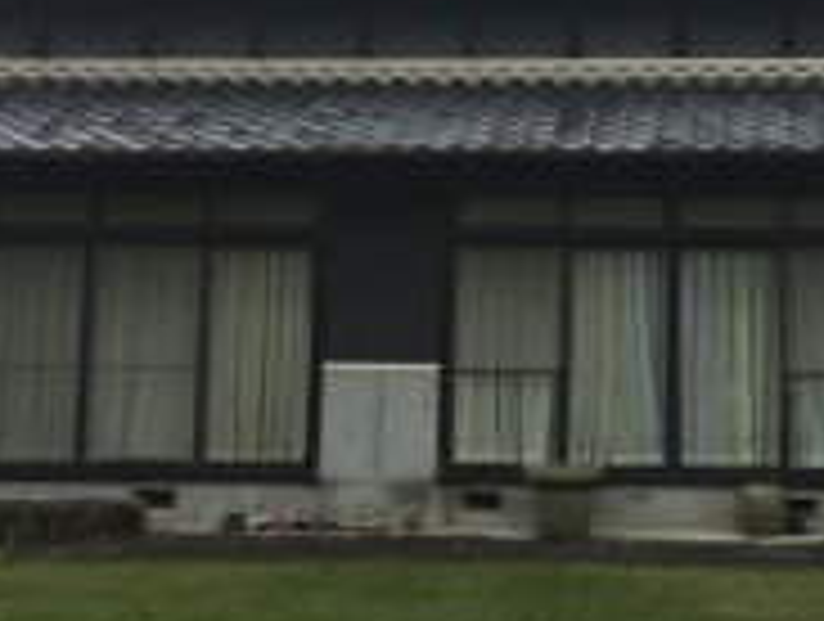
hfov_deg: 27.9
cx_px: 657
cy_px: 187
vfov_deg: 21.6
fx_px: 1622
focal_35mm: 68
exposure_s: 1/1282
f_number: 2.2
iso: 25
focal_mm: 4.15
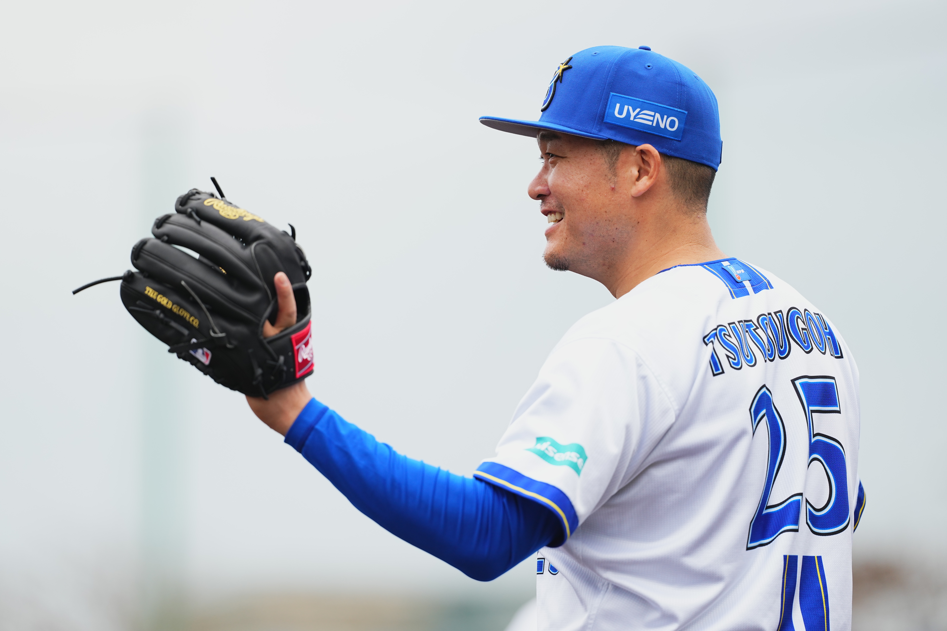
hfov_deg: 6.9
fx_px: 7891
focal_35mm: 300
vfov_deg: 4.6
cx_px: 474
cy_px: 316
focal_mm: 300
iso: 400
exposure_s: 1/1250
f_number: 2.8
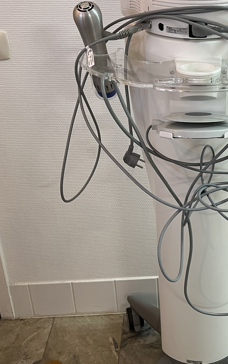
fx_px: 477
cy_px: 164
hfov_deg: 26.0
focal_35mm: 48
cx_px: 205
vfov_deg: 41.8
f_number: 1.5
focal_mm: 5.7
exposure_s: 1/50
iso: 125
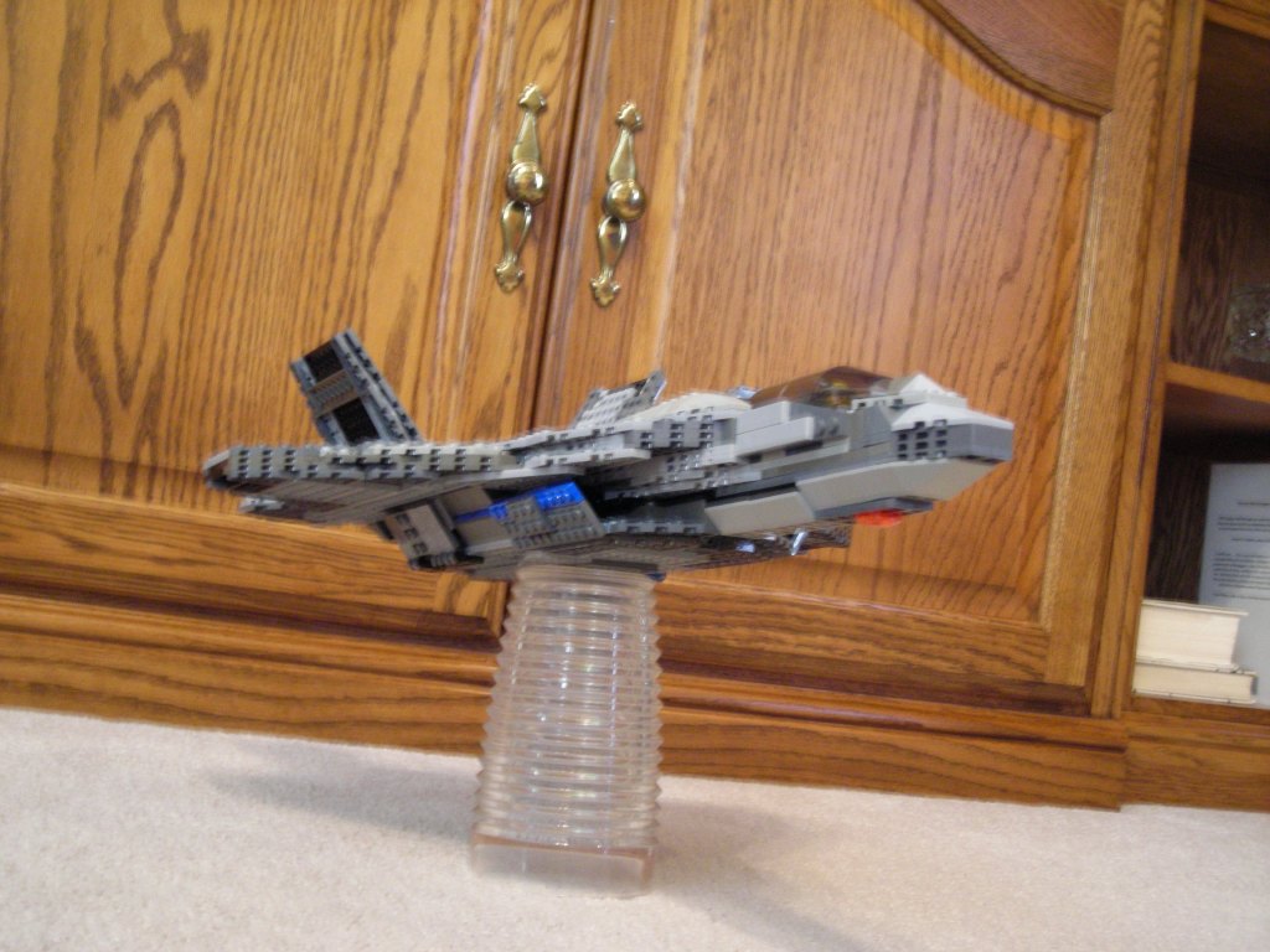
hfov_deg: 40.4
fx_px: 1724
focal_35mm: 47
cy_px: 476
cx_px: 635
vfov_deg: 30.9
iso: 246
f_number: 3.4
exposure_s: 1/3.9
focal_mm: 7.8
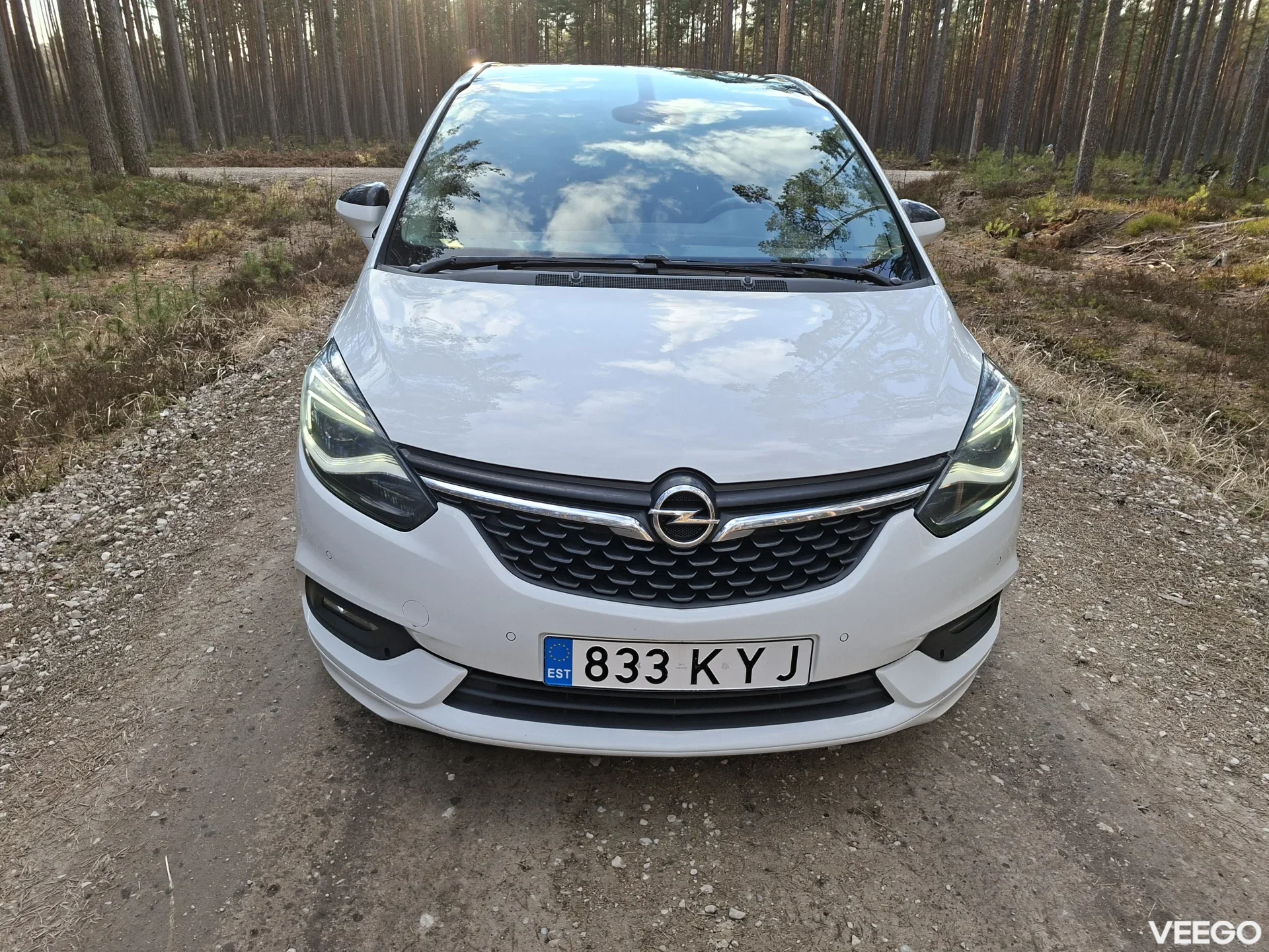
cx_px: 634
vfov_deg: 58.9
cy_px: 476
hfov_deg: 73.9
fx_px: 843
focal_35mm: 23
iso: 50
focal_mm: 5.54
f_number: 1.8
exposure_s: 1/386
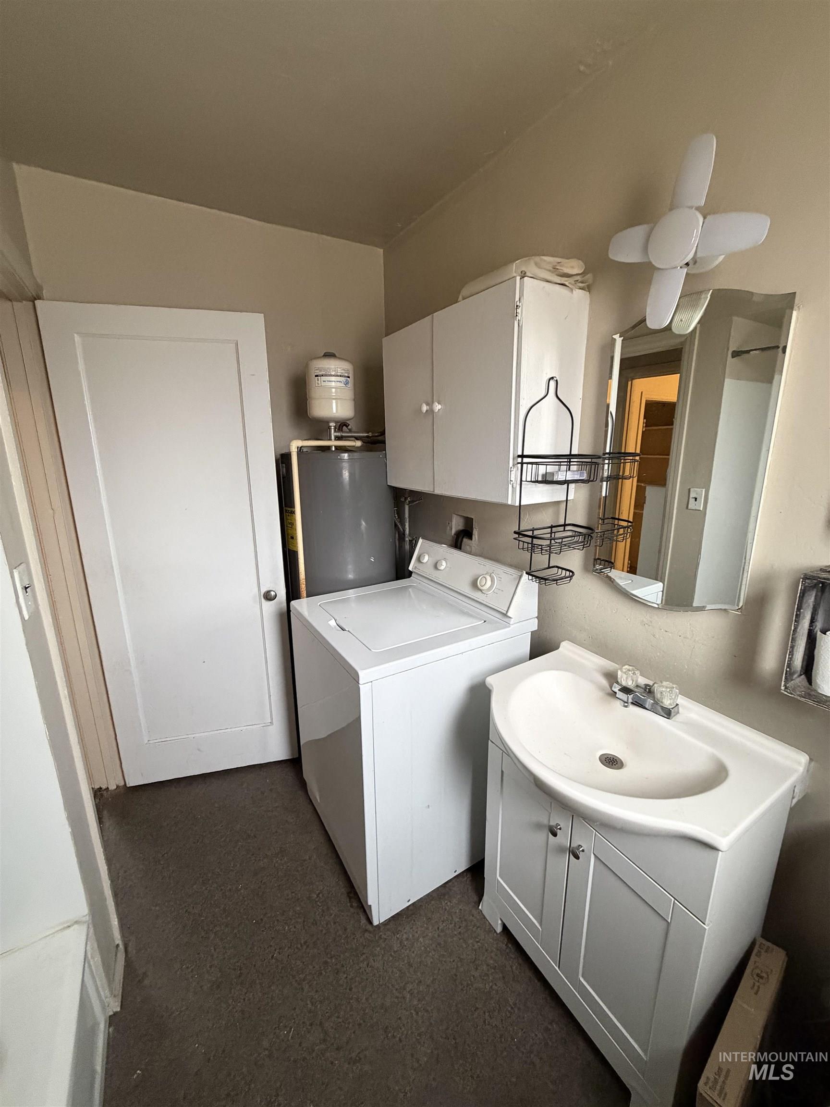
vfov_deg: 102.1
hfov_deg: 85.7
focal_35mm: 14
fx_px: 448
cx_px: 415
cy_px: 554
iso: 400
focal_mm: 2.22
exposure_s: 1/60
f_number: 2.2
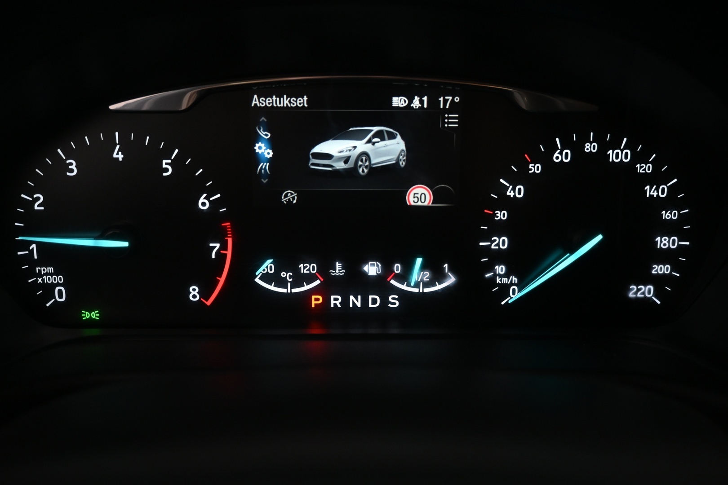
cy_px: 242
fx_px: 637
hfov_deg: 59.5
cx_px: 364
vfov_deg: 41.7
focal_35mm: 32
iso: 900
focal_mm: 21
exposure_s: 1/30
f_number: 4
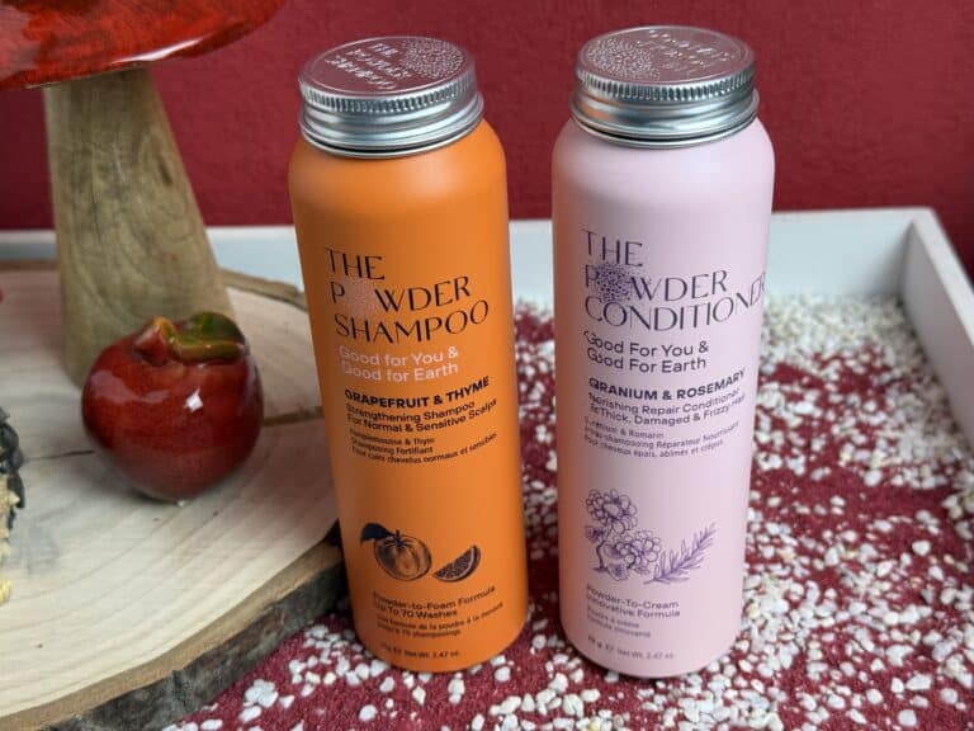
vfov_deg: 30.3
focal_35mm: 48
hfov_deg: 39.7
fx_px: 1351
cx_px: 487
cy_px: 366
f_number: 1.78
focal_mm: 6.76
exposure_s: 1/100
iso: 80
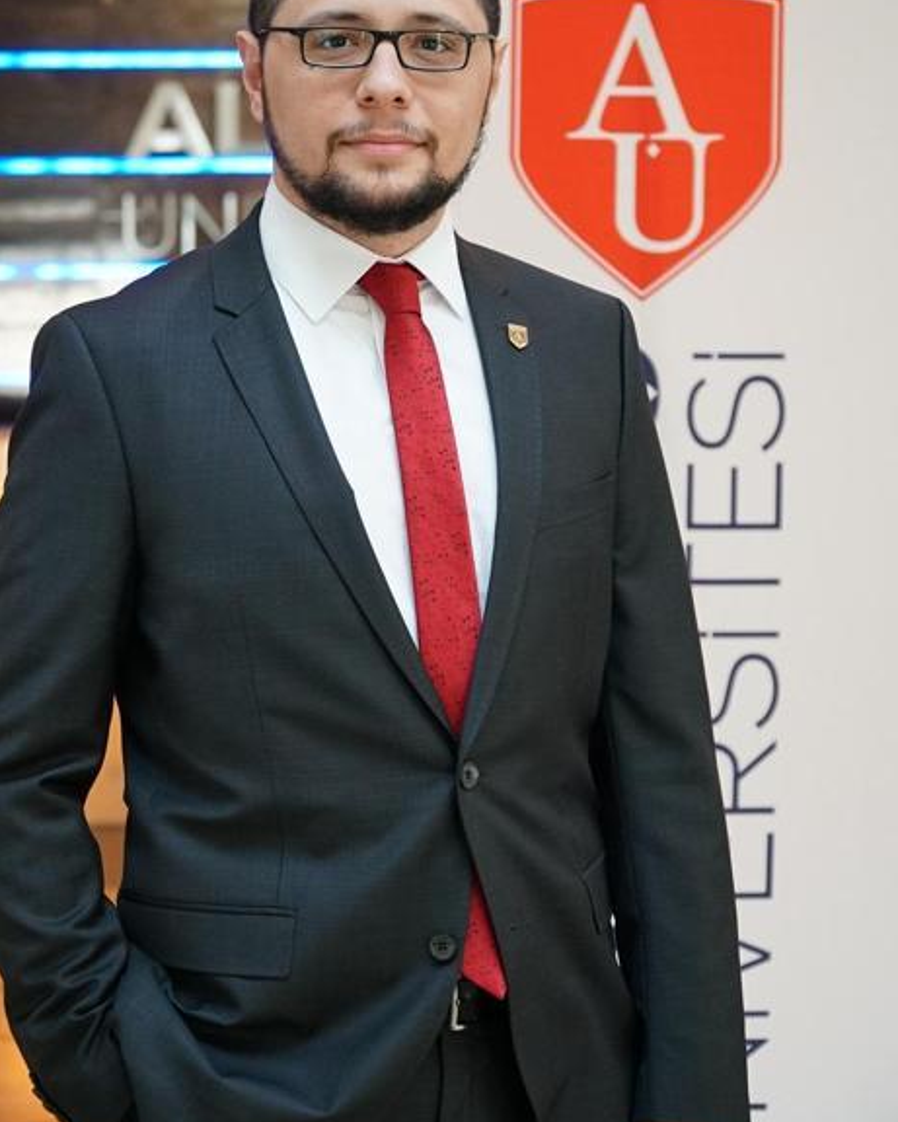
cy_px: 508
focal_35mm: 99
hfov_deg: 15.6
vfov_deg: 19.4
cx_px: 450
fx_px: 3288
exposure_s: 1/100
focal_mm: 58
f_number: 4.5
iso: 2500
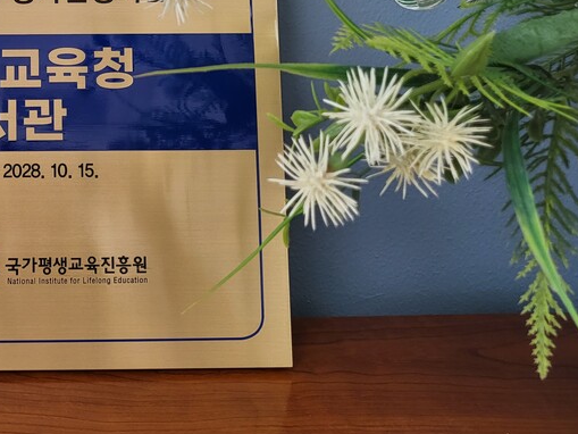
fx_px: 818
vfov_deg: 28.8
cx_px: 39
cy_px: 67
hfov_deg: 36.1
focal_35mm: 49
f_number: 1.8
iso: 64
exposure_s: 1/120
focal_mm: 4.25
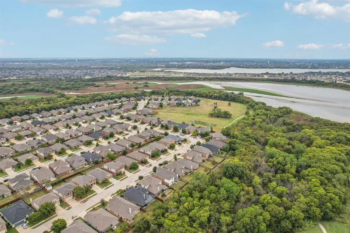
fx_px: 214
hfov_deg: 78.6
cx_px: 175
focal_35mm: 22
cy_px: 116
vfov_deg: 57.2
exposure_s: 1/1000
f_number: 2.8
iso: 100
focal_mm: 8.4
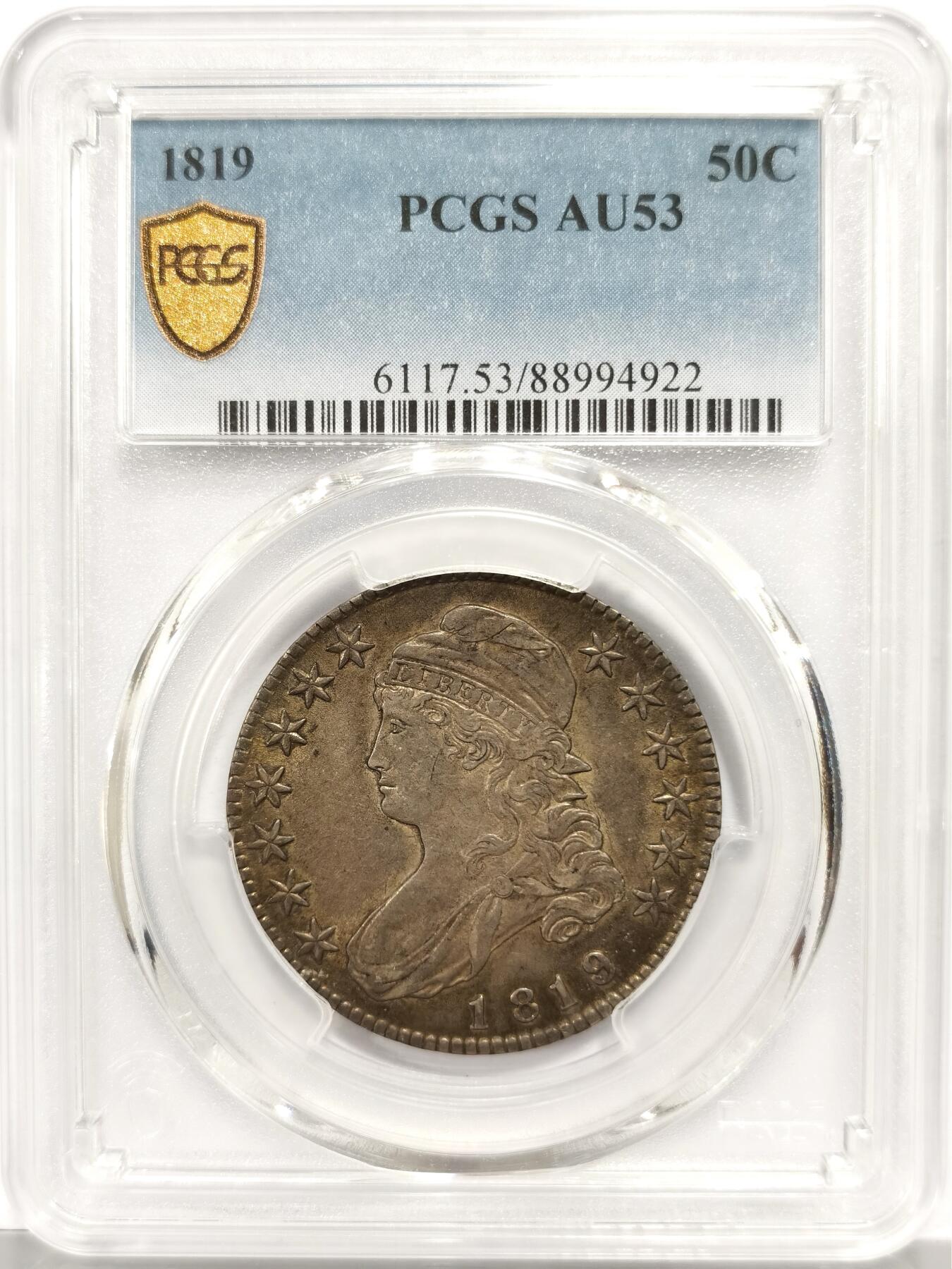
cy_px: 634
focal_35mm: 54
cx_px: 476
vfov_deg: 35.5
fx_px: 1980
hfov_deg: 27.0
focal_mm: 5.56
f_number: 16
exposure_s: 1/100
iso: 200
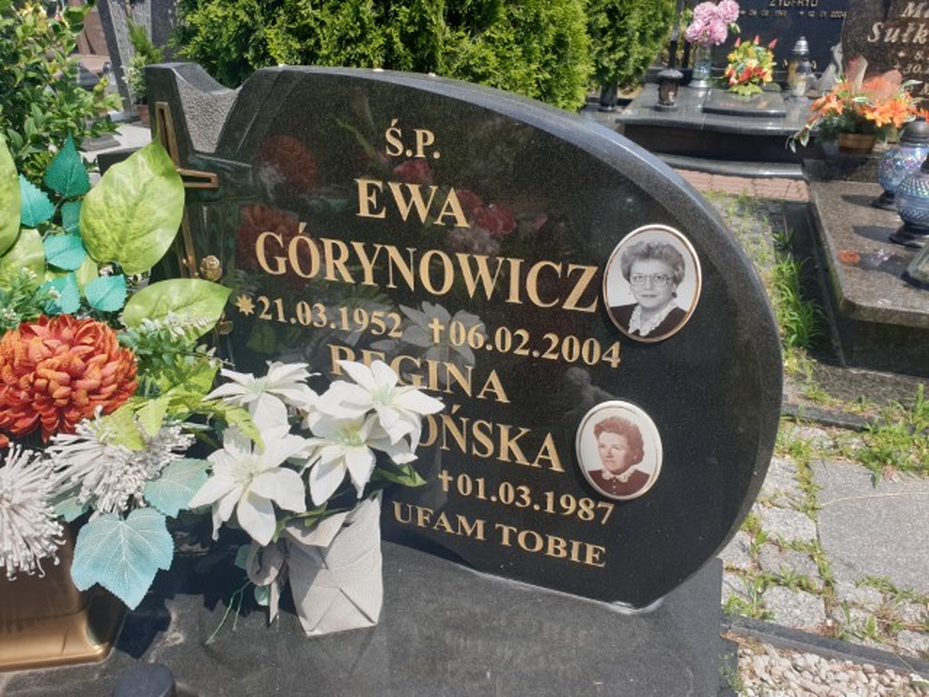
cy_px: 348
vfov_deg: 53.1
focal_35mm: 26
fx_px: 698
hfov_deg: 67.3
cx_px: 464
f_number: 2.4
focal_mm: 4.3
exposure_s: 1/1605
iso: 50
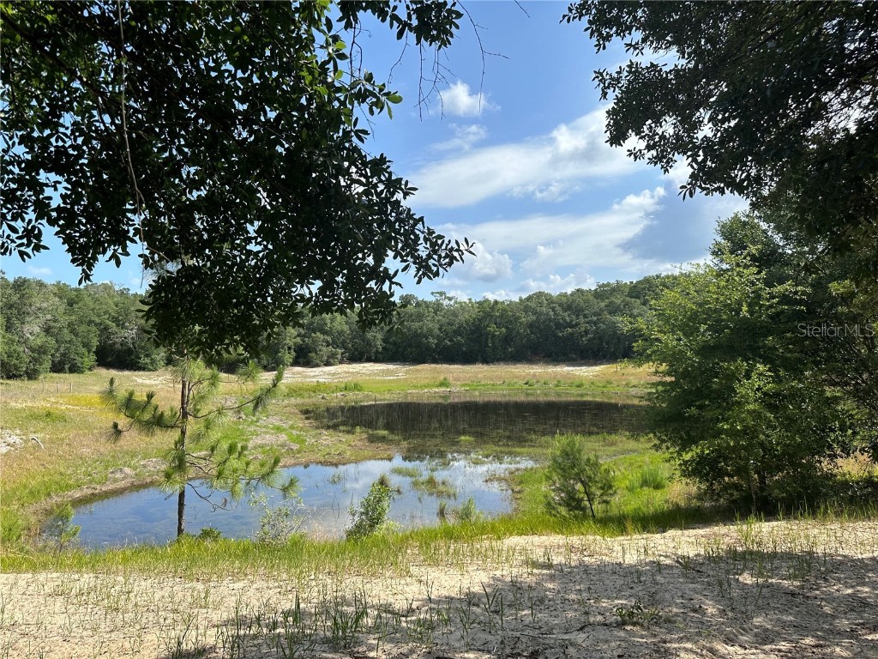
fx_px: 609
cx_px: 439
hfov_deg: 71.6
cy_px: 330
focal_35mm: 24
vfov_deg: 56.8
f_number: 1.78
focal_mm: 6.86
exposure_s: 1/3597
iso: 80
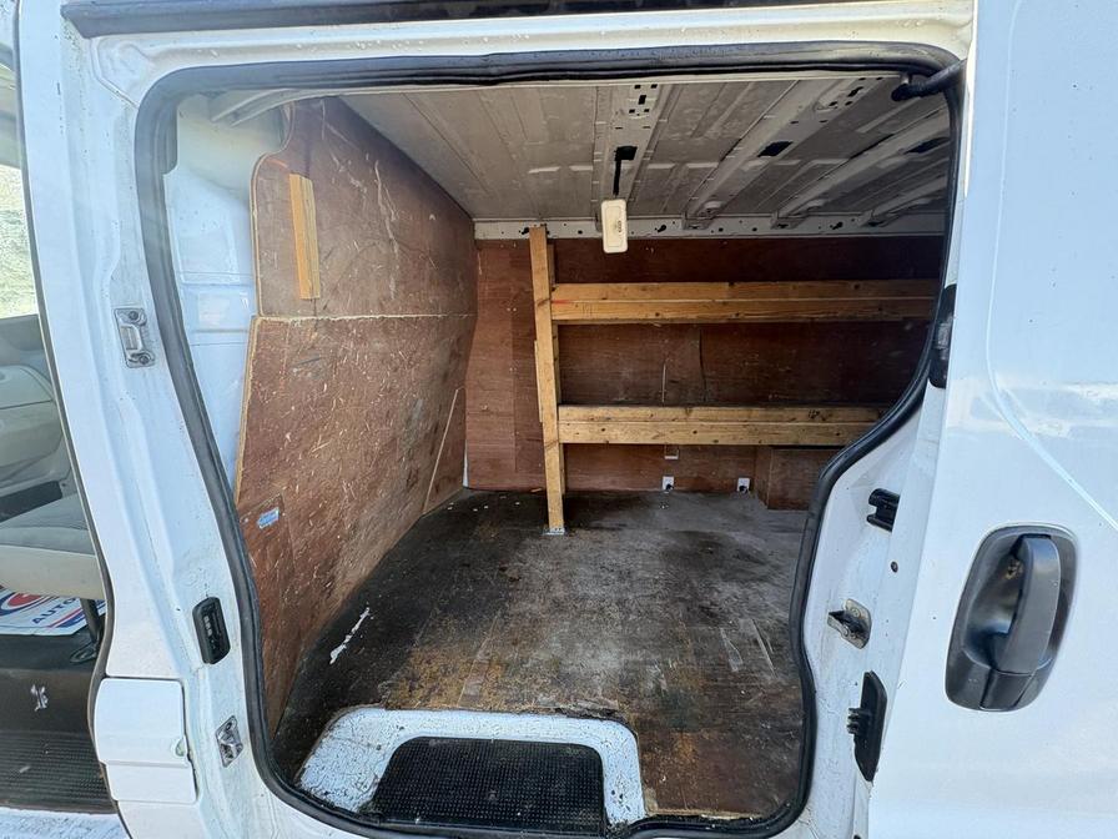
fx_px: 452
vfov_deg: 85.7
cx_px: 559
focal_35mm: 14
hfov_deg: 102.1
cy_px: 420
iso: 200
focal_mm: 2.22
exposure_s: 1/99
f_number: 2.2
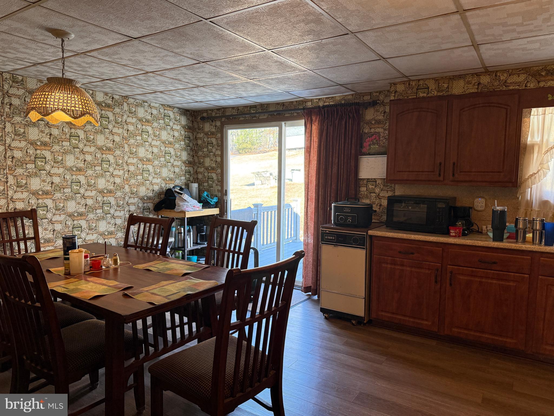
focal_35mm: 24
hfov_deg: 71.6
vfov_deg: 56.8
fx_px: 384
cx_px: 277
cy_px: 208
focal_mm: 6.76
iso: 400
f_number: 1.78
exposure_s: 1/120
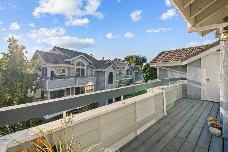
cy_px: 72
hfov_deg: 104.1
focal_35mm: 14
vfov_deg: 81.1
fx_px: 89
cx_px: 107
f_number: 10
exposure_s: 1/320
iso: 400
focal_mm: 13
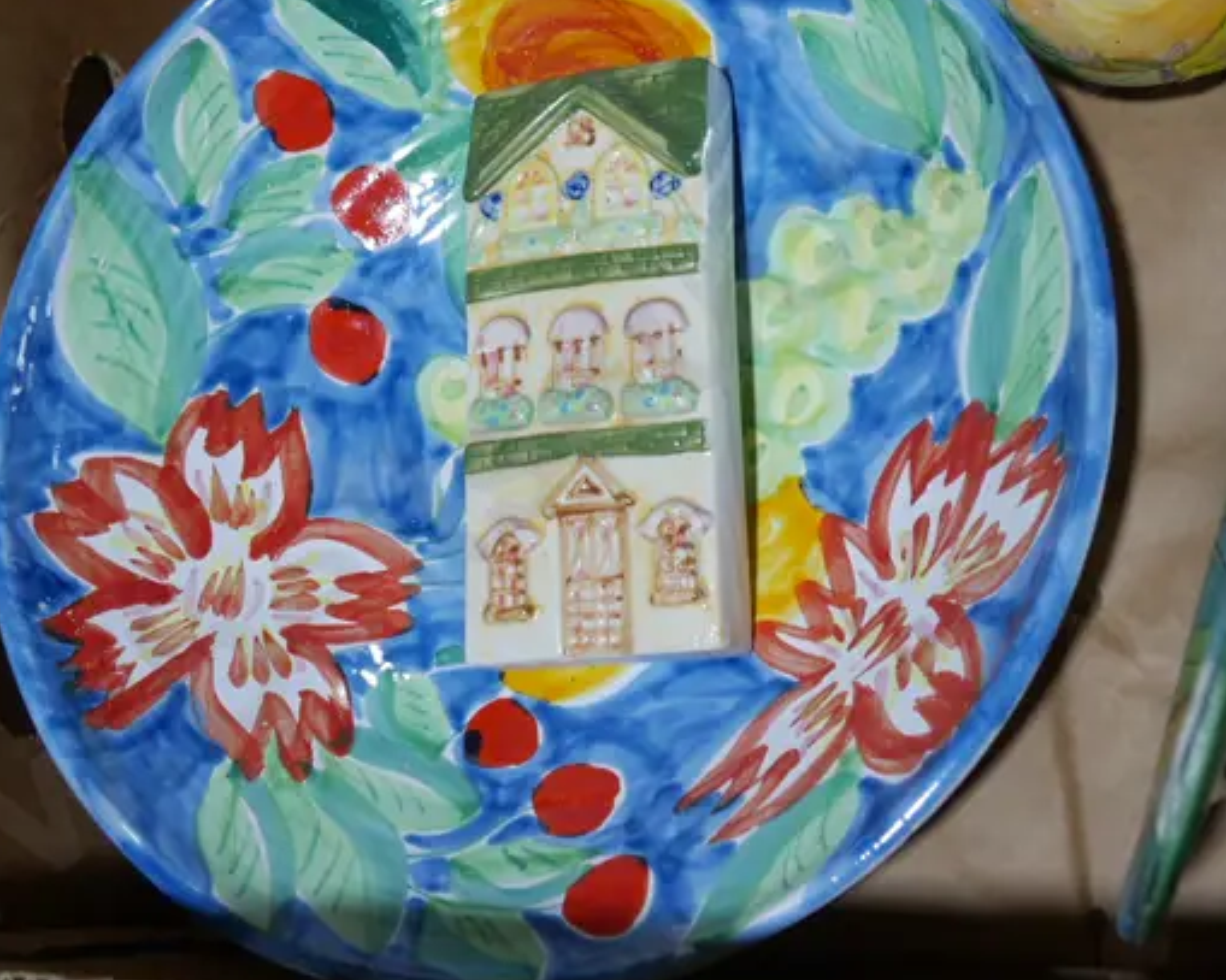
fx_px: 1995
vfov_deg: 27.4
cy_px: 315
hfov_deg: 34.1
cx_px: 711
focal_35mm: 55
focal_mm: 14
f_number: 3.5
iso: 200
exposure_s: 1/125
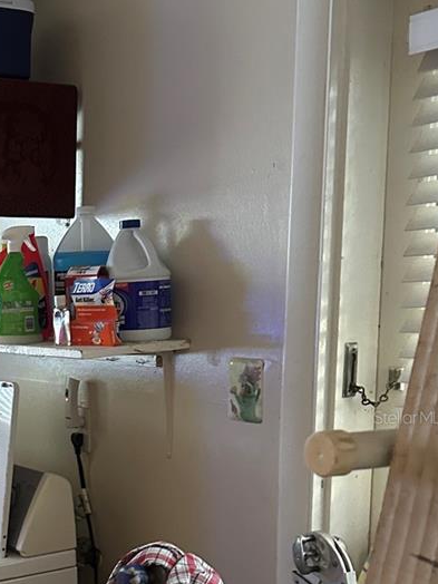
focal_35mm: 55
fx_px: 928
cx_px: -49
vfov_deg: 34.4
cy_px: 417
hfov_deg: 24.7
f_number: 1.78
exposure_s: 1/40
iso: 640
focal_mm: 6.86
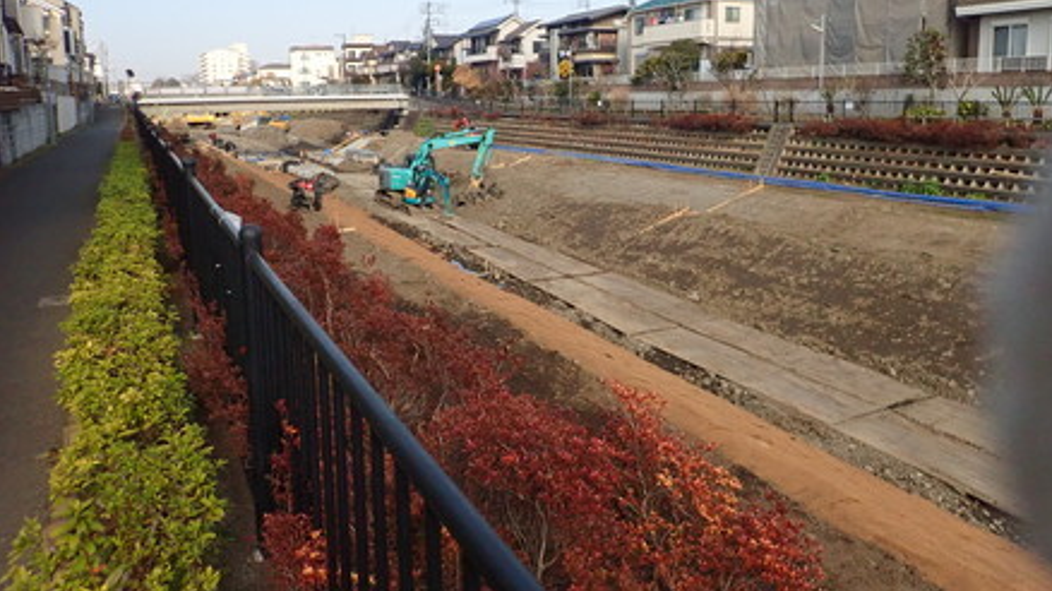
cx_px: 538
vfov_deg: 40.9
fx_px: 781
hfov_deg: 67.9
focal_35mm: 28
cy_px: 190
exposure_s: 1/640
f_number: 8
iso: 800
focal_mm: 4.5
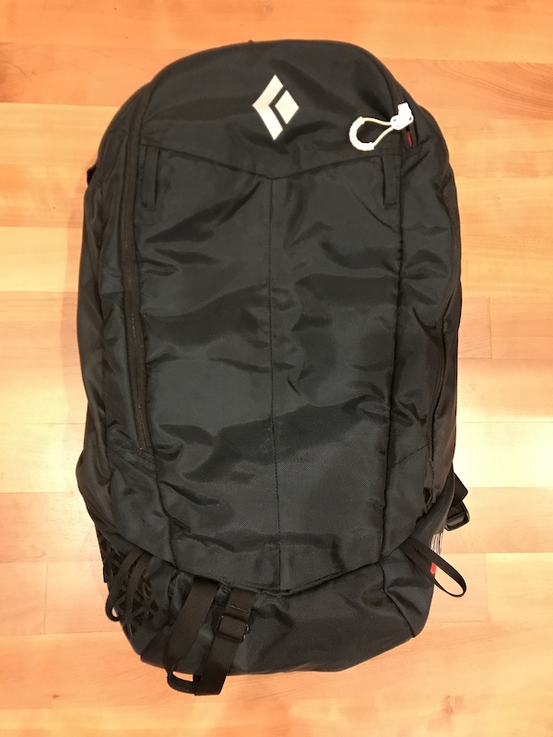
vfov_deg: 63.4
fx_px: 596
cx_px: 276
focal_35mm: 28
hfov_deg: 49.7
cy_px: 368
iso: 100
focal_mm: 3.99
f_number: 1.8
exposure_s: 1/6
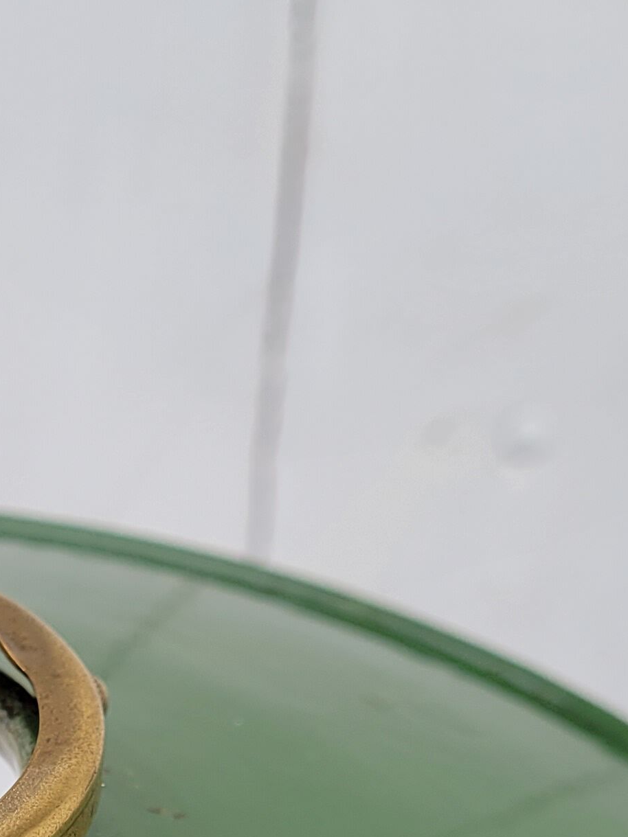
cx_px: -108
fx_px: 2081
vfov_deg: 21.7
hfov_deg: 16.5
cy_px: 895
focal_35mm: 86
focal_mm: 5.4
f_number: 1.8
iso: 40
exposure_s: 1/381
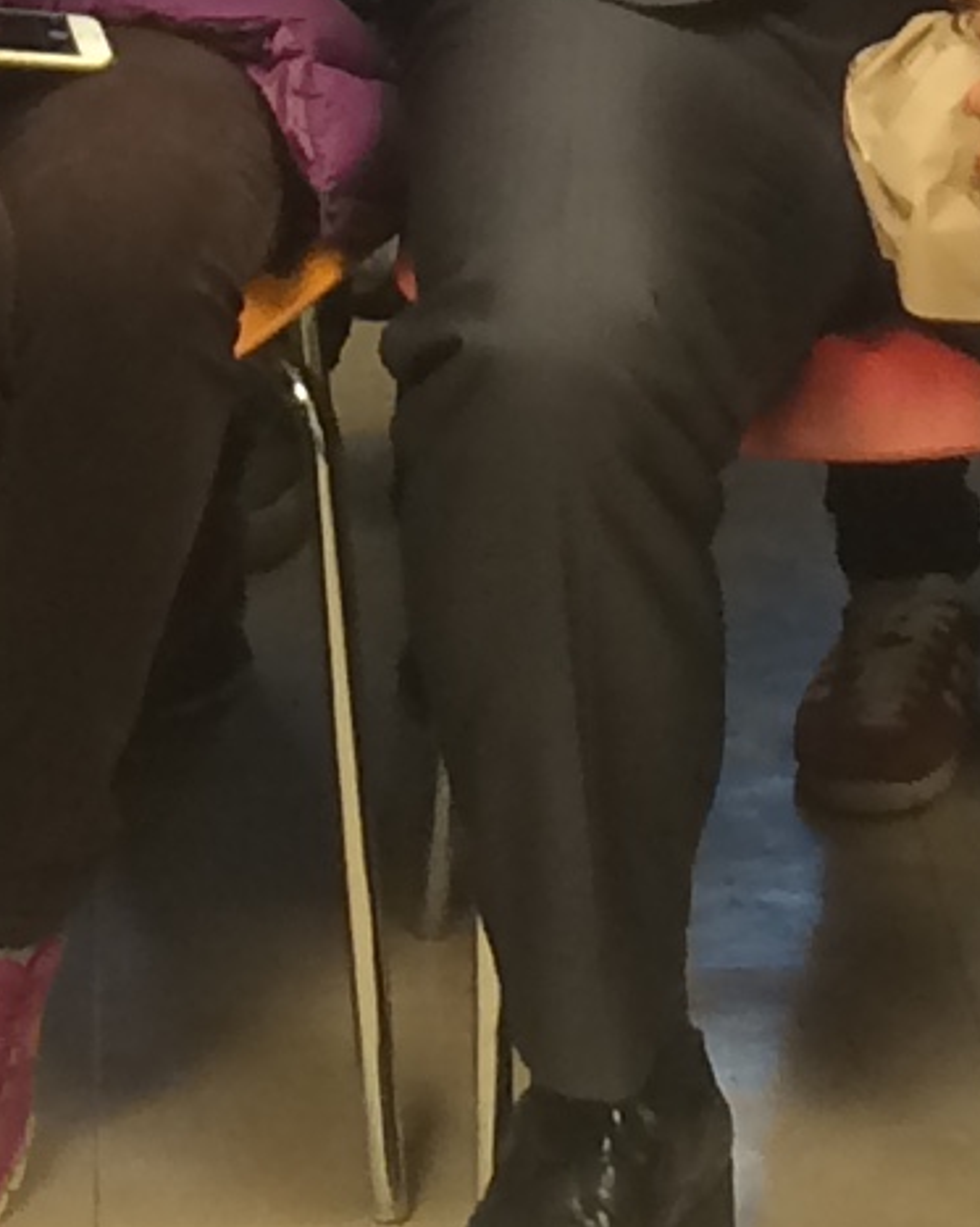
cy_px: -1006
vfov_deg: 9.3
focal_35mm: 198
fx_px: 7186
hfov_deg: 7.8
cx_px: 468
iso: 50
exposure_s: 1/30
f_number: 2.2
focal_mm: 4.15
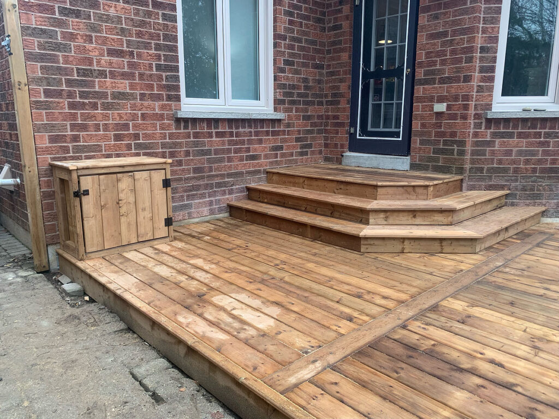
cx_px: 280
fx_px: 420
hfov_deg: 67.3
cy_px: 210
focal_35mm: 26
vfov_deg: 53.1
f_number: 1.8
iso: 100
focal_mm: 4.2
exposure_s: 1/108
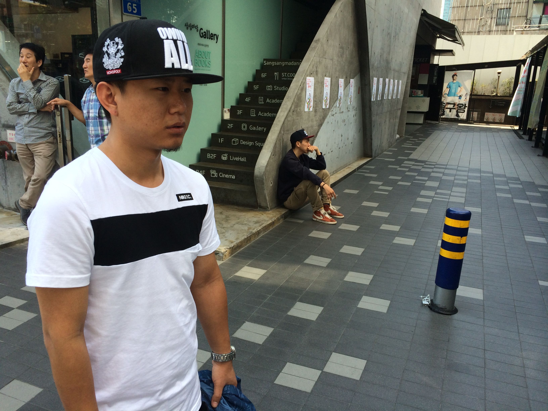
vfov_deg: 46.8
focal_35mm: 30
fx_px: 475
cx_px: 274
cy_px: 206
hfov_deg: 60.0
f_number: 2.2
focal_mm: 4.12
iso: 32
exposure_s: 1/631
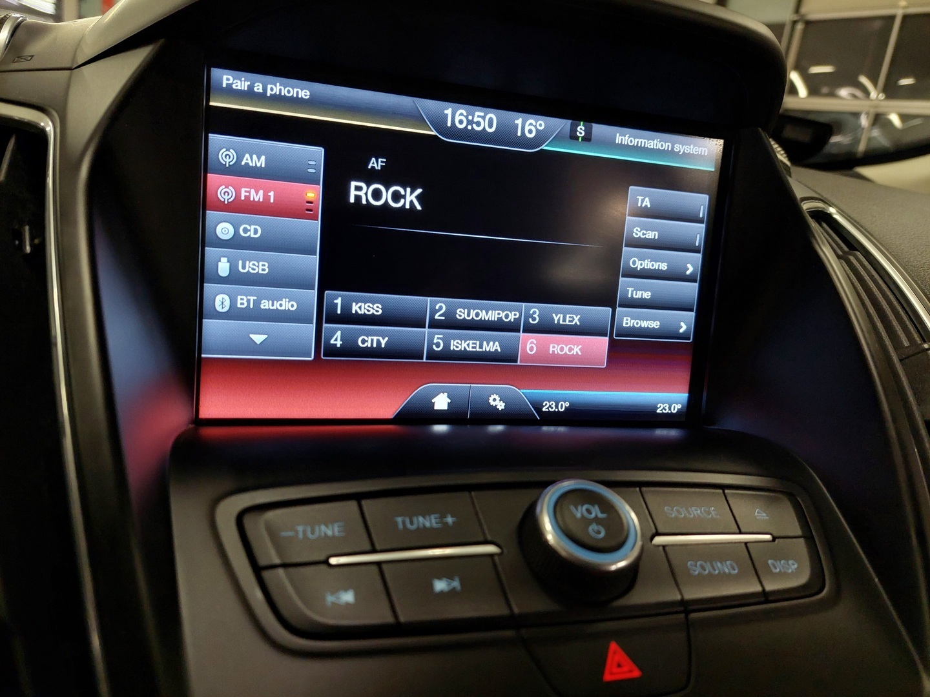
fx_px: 672
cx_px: 465
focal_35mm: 25
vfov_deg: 54.9
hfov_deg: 69.4
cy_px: 348
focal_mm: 5.23
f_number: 1.8
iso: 125
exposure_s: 1/50
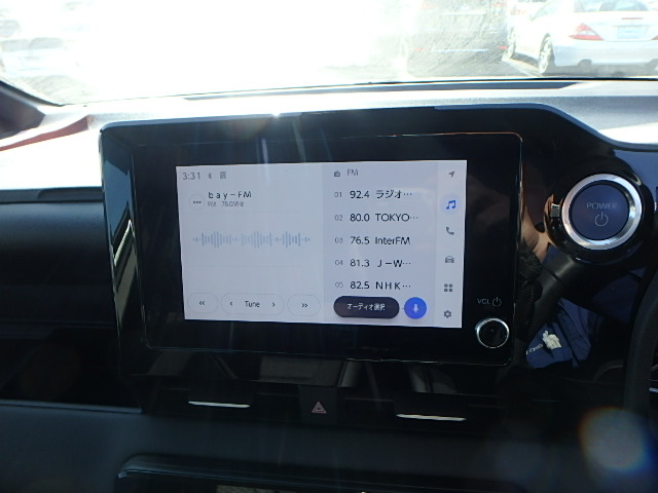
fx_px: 399
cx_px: 329
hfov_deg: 79.0
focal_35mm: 21
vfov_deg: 63.4
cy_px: 246
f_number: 3.5
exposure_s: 1/125
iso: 125
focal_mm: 3.7
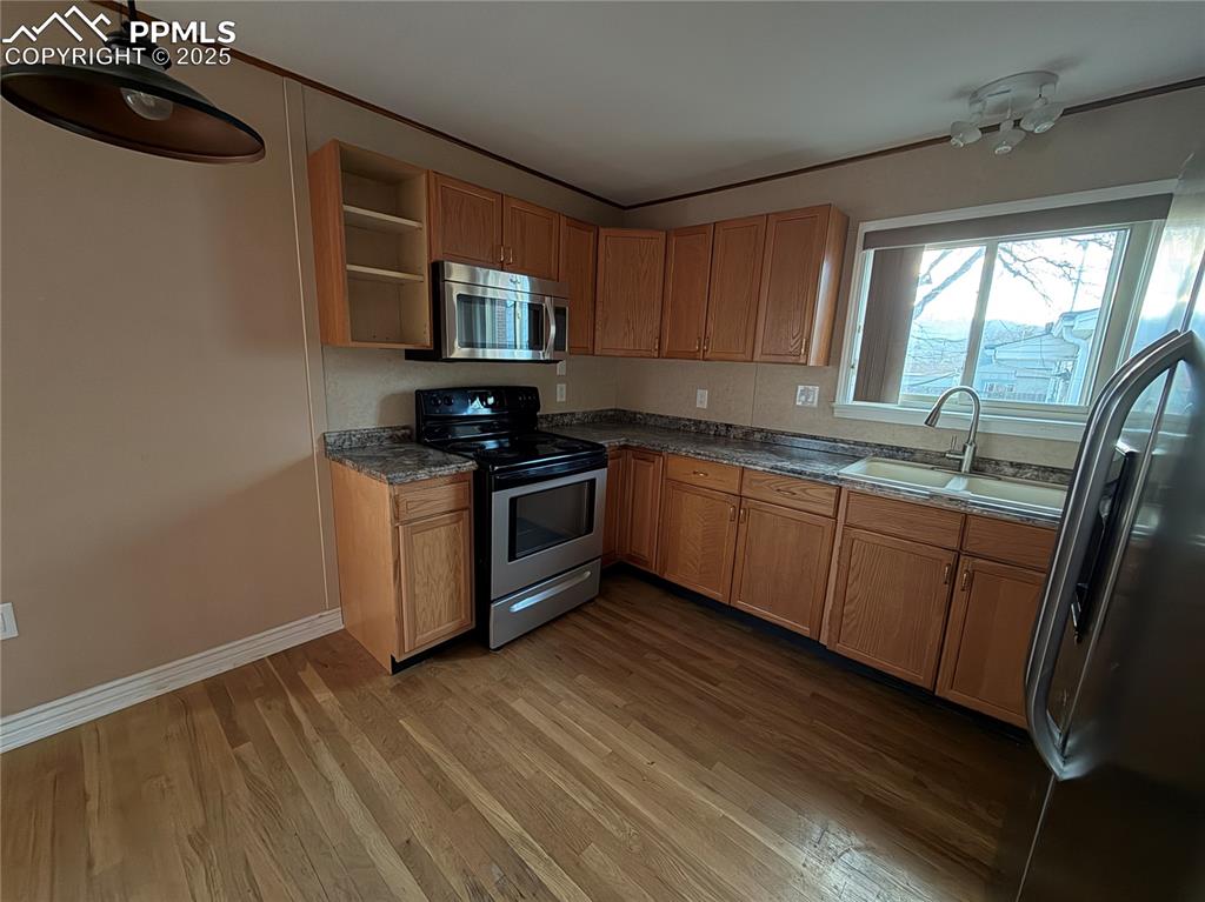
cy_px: 451
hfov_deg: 102.1
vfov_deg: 85.6
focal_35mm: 14
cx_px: 602
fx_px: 487
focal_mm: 2.22
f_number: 2.2
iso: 640
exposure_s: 1/12
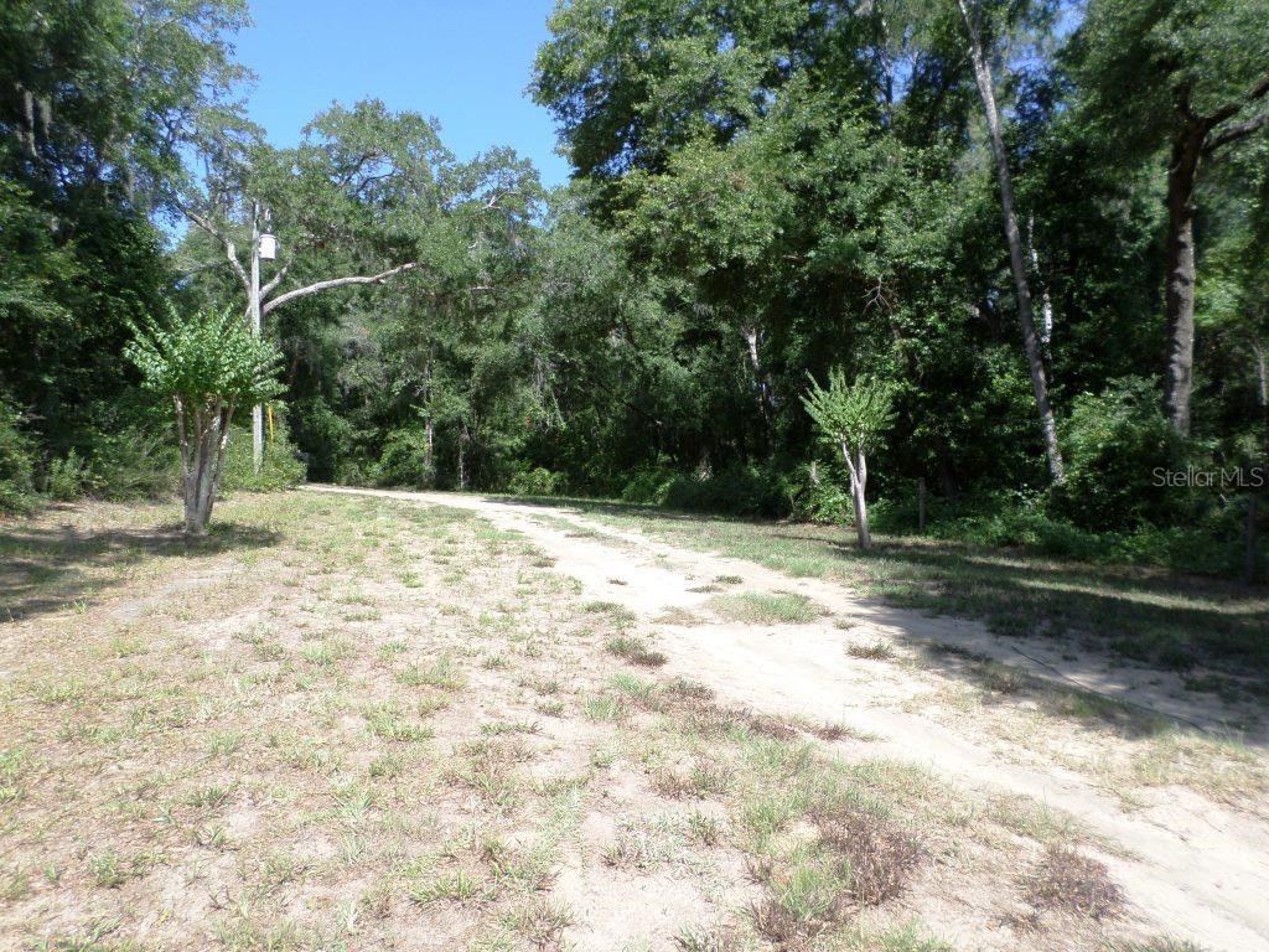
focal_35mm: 25
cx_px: 634
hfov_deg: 69.4
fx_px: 916
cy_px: 476
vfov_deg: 54.9
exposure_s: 1/750
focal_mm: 4.5
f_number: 2.5
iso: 80
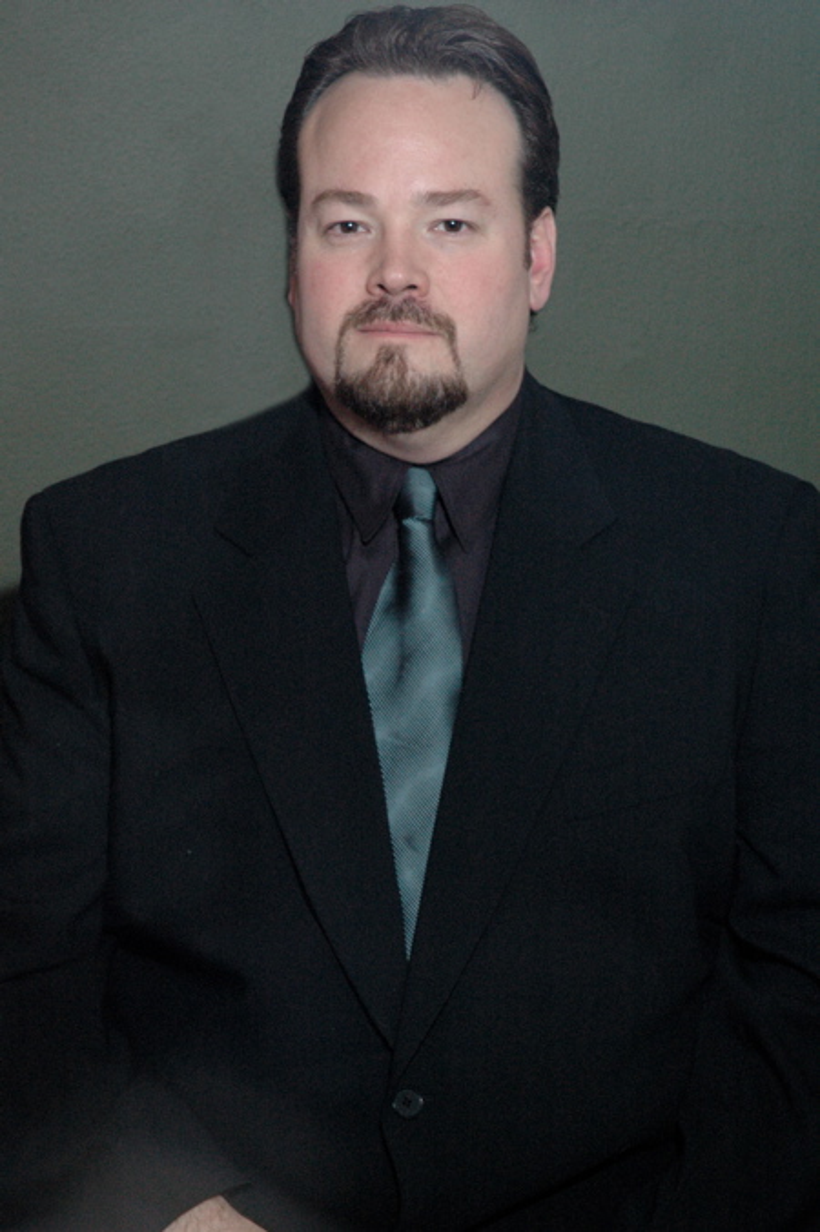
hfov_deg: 15.2
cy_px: 616
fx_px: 3078
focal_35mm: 90
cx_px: 410
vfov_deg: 22.6
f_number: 8
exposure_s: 1/60
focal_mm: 60
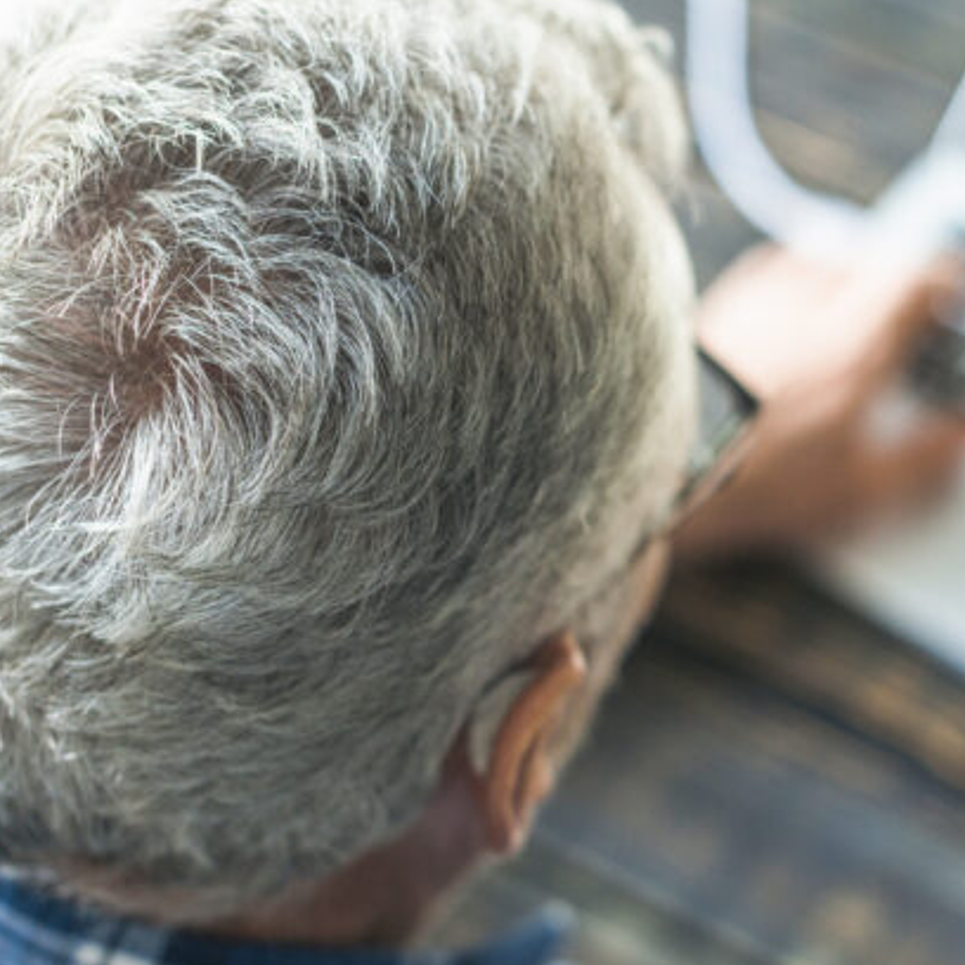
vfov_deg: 21.6
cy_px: 583
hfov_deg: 21.4
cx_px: 788
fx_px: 2523
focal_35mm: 80
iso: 320
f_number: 2.8
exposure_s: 1/100
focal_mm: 50
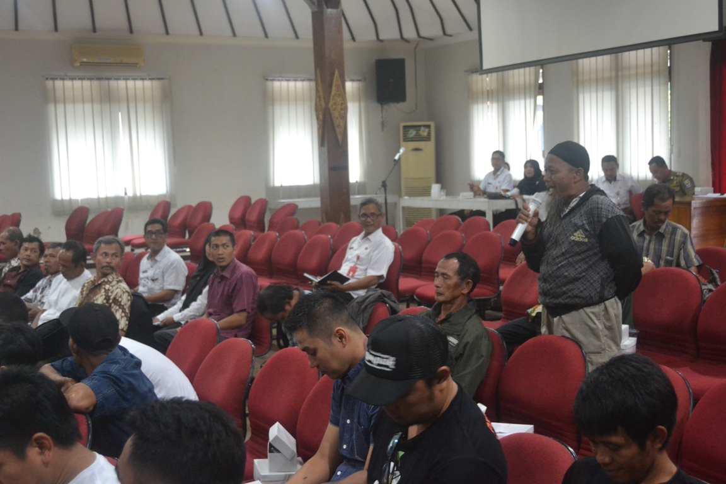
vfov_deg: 28.9
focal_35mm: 46
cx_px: 363
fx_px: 938
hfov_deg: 42.3
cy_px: 242
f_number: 4
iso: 2200
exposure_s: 1/15
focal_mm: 31
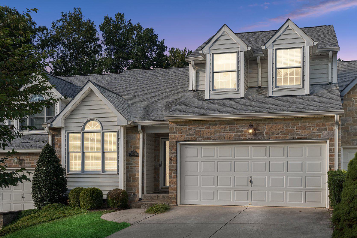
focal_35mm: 43
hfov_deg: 45.4
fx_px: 426
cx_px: 188
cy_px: 125
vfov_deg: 31.2
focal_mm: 35
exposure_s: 1/640
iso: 200
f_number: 7.1
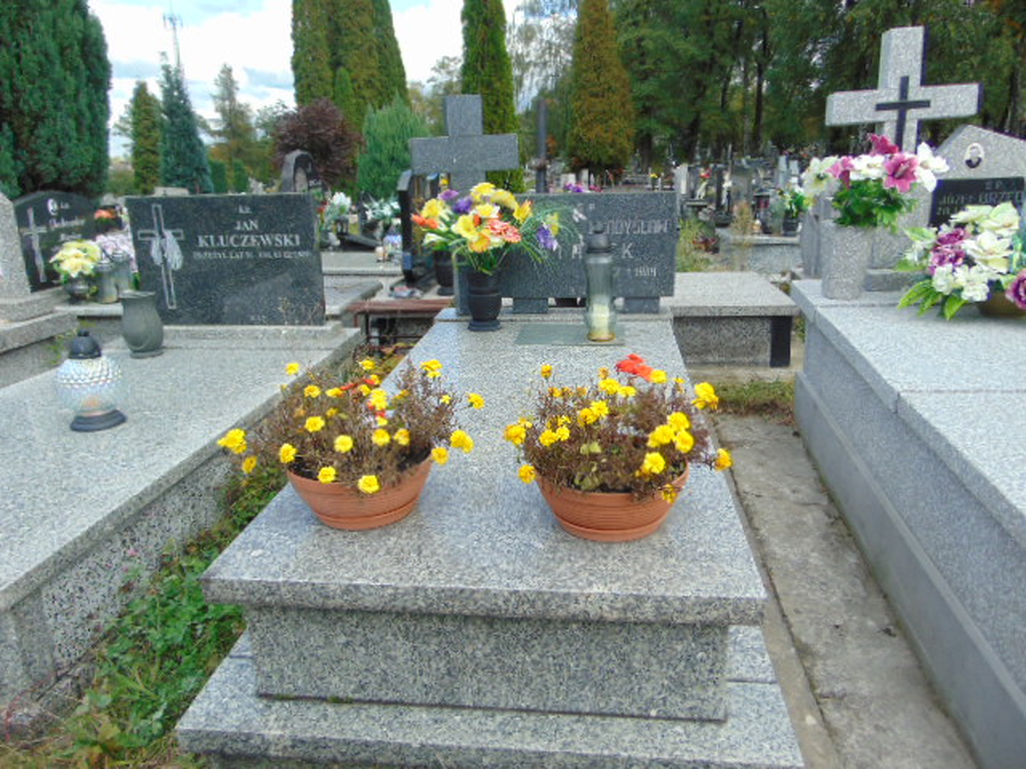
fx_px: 741
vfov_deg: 54.9
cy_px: 384
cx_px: 513
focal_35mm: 25
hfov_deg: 69.4
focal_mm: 4.5
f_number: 3
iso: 80
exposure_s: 1/500
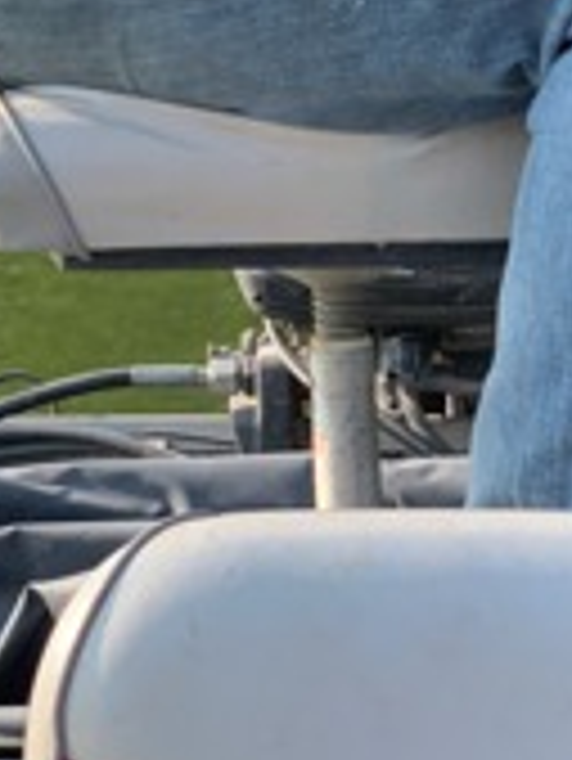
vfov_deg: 12.3
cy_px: -324
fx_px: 3389
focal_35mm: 154
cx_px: 164
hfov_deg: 9.6
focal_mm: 6
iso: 16
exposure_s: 1/300
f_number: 2.4
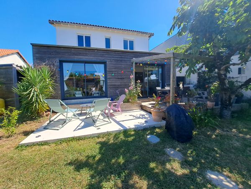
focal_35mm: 13
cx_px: 126
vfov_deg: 89.9
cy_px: 94
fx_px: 94
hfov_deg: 106.2
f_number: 2.2
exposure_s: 1/977
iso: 50
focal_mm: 1.74
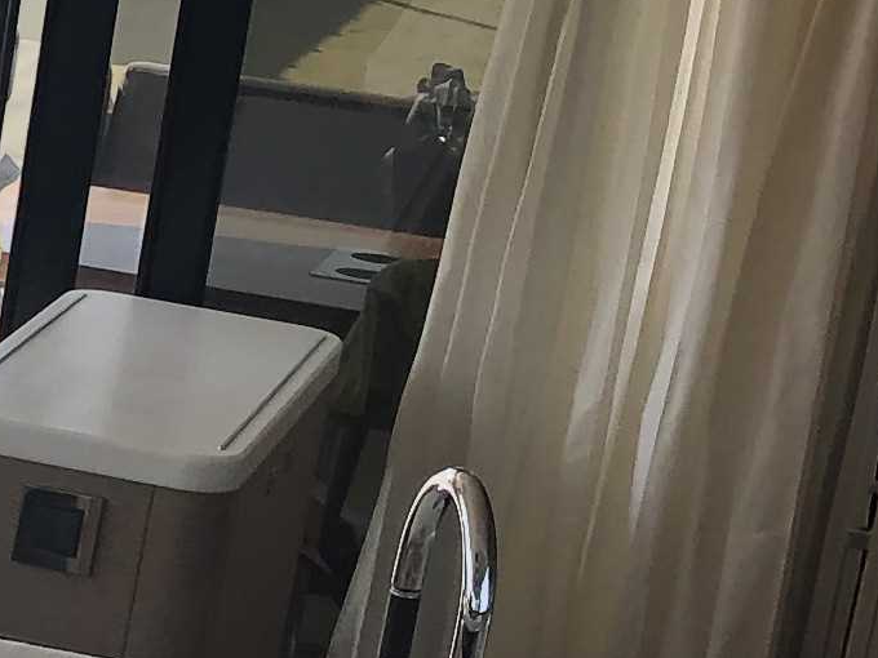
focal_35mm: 166
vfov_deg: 8.8
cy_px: 868
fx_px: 4210
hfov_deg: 11.2
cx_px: -611
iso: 20
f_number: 1.8
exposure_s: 1/211
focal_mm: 3.99
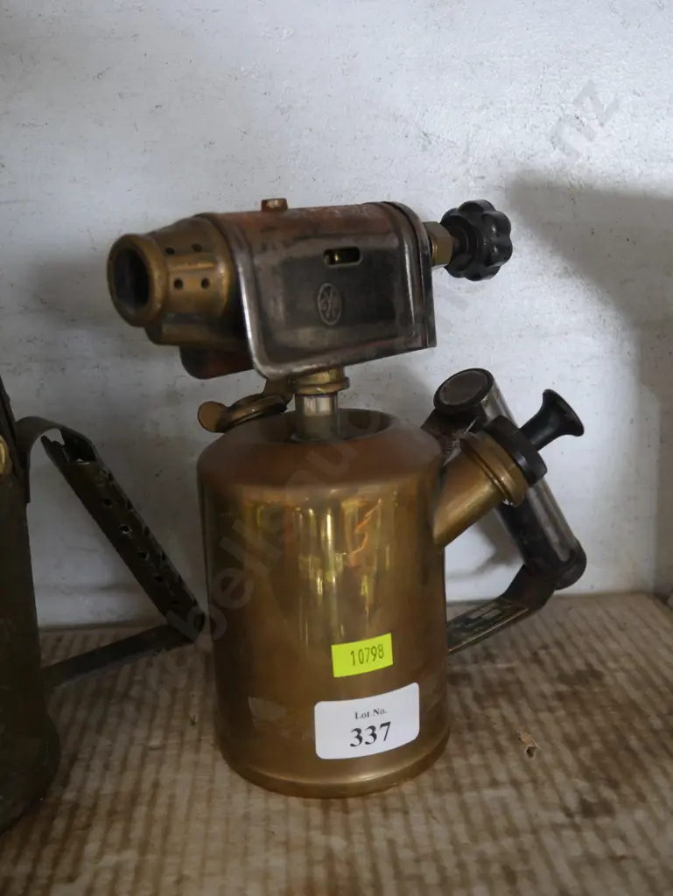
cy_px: 448
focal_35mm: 36
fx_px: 932
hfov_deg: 39.7
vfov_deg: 51.3
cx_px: 336
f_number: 4
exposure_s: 1/60
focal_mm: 18
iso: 1600
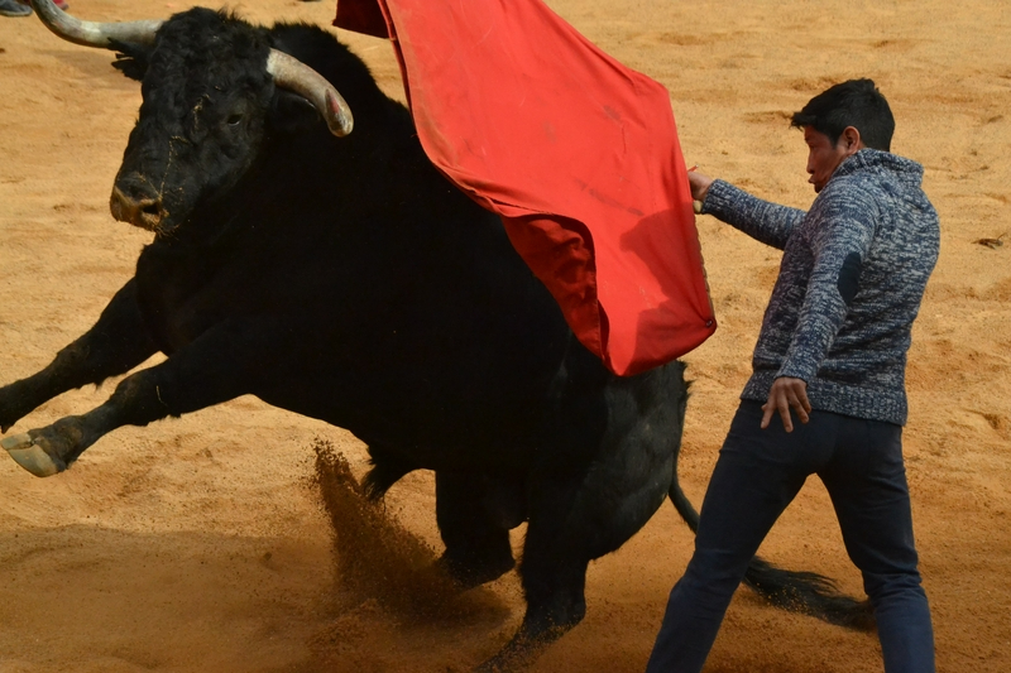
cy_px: 336
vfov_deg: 8.7
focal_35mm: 158
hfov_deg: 13.0
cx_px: 506
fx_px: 4422
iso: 3200
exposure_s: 1/2500
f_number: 13
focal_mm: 105
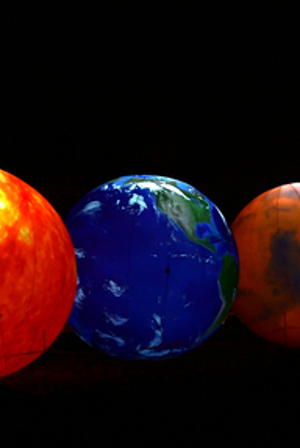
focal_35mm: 112
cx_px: 195
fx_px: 1397
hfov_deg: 12.2
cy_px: 223
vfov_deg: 18.2
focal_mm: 70
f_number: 5.6
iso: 1000
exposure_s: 1/30
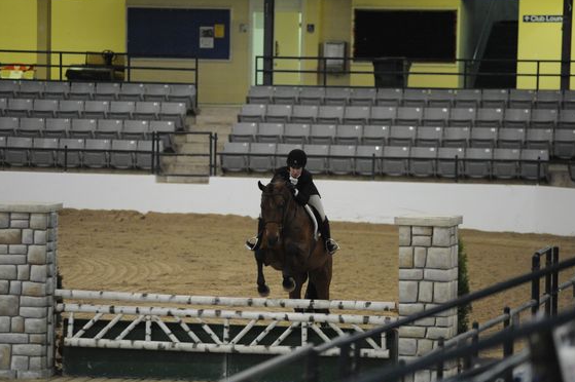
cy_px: 205
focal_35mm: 206
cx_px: 276
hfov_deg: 10.0
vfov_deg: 6.7
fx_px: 3288
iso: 6400
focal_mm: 180
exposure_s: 1/400
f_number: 3.2
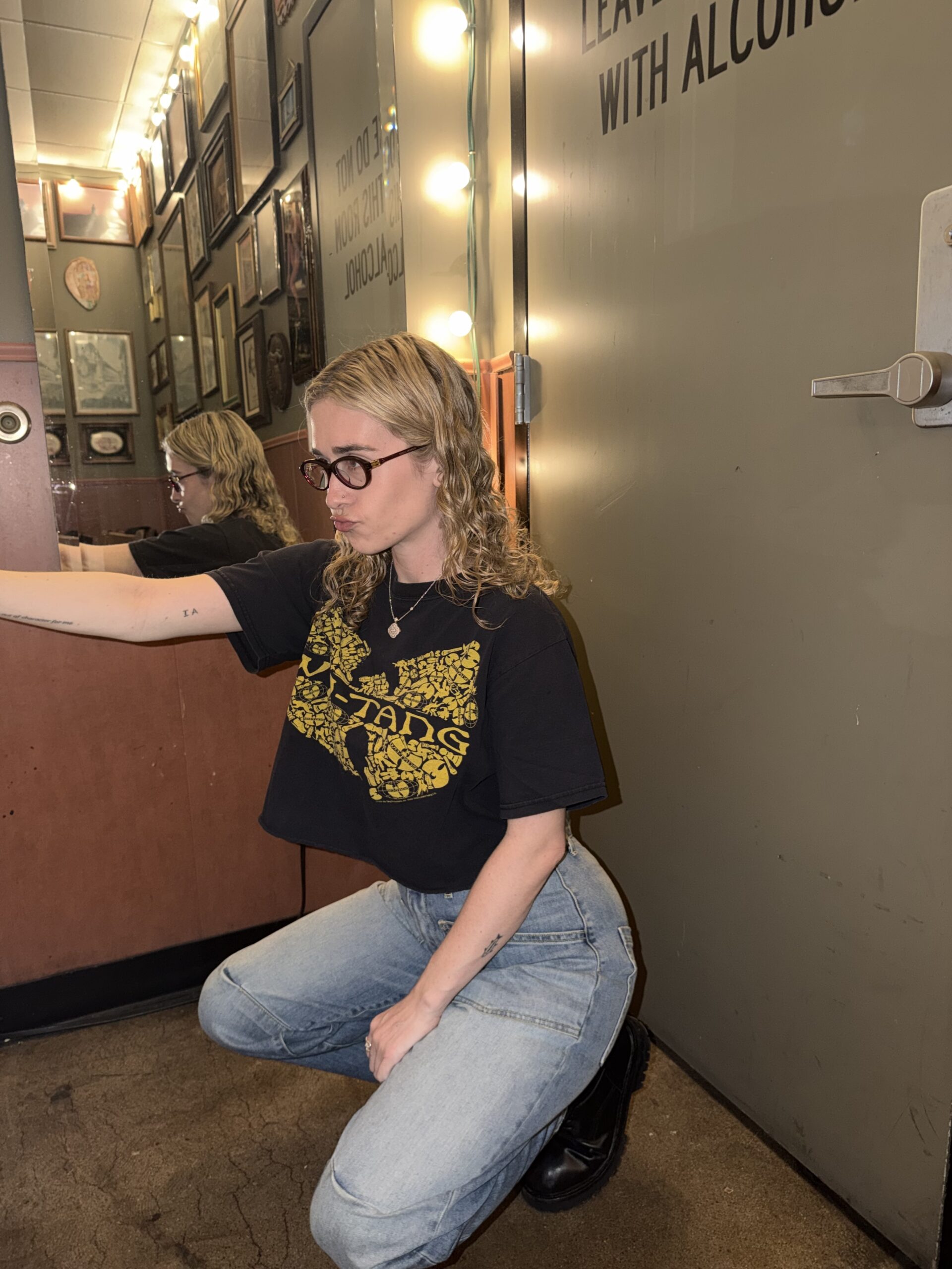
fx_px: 880
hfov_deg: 56.8
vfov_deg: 71.6
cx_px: 476
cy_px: 634
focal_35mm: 24
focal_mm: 6.76
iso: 100
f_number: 1.78
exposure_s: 1/5
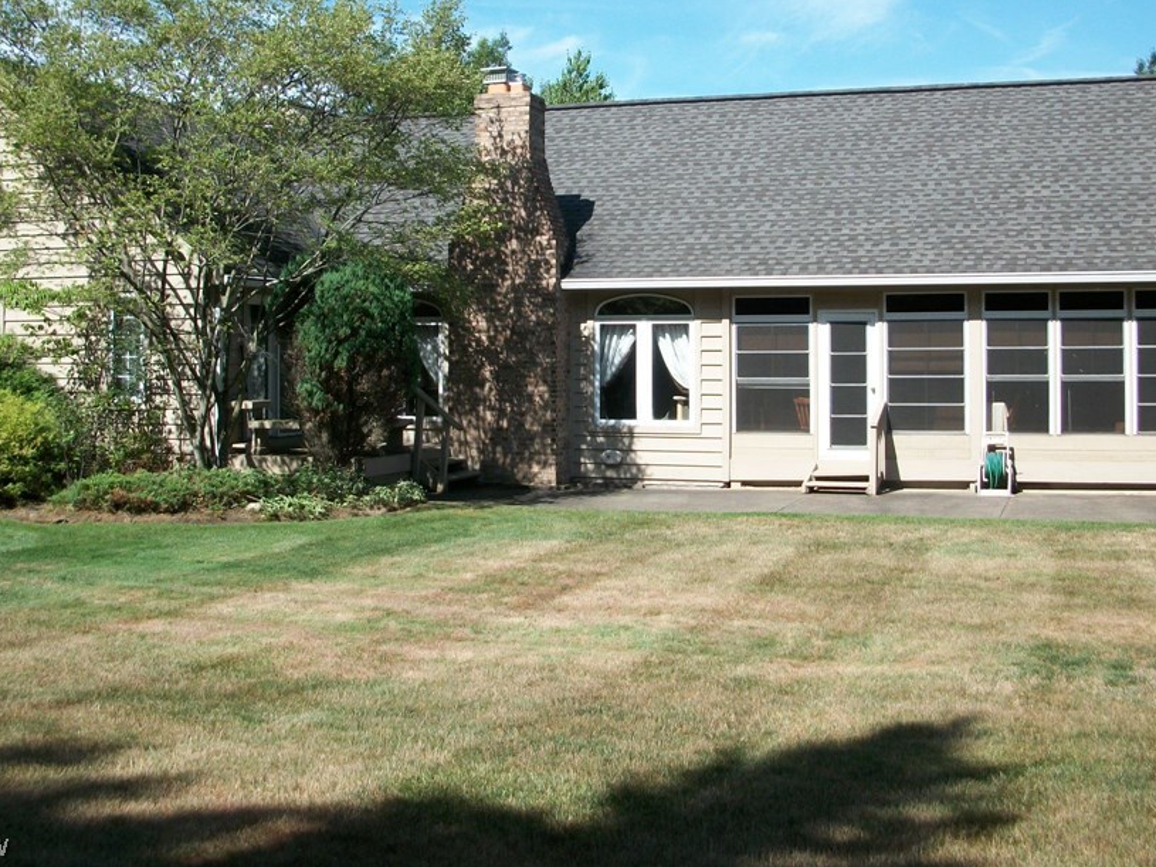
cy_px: 324
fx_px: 1469
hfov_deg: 42.9
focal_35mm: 44
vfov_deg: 32.7
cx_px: 589
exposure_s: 1/800
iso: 80
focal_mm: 6.3
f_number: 3.1
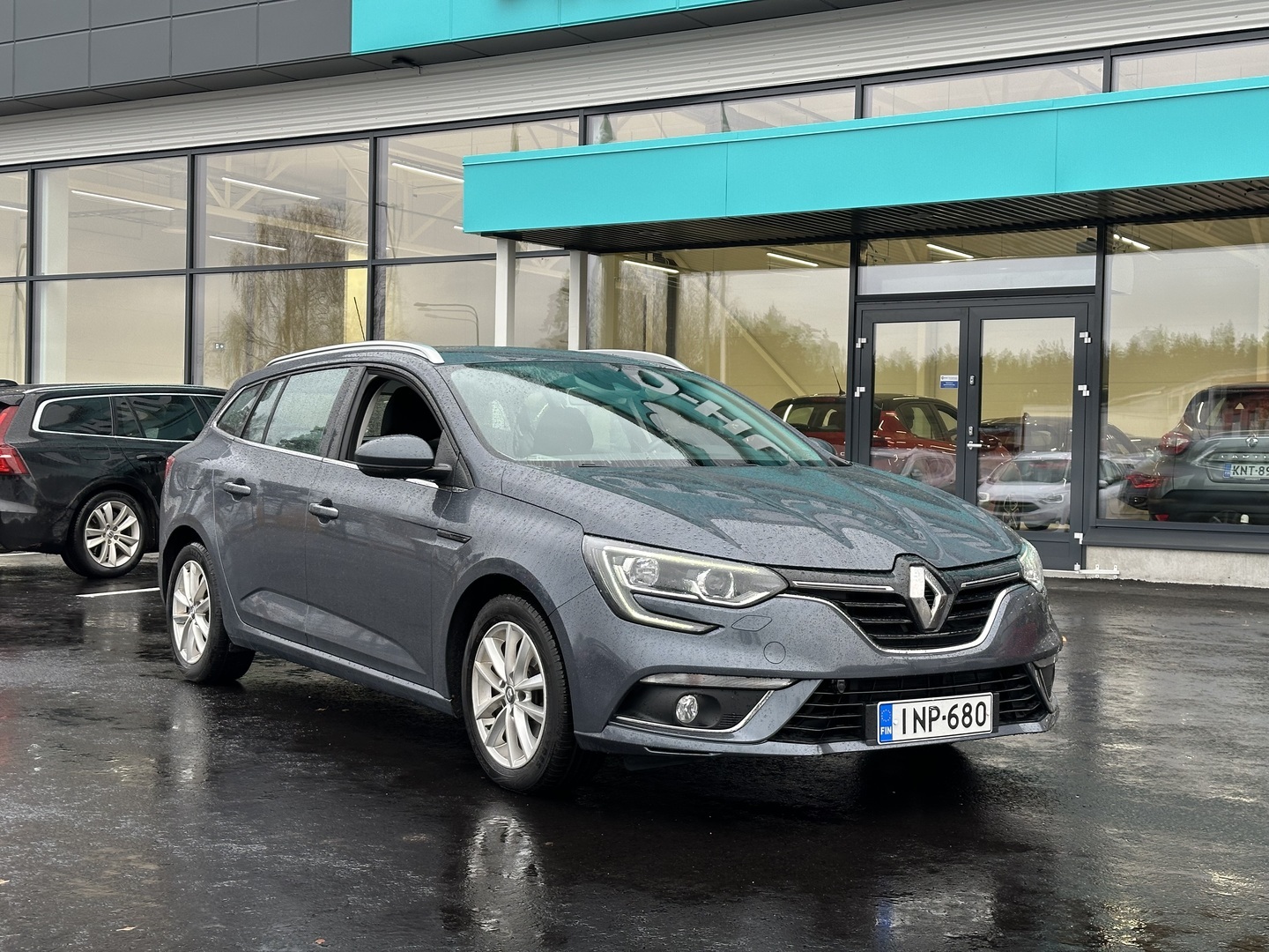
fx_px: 1760
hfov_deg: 39.7
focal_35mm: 48
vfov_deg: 30.3
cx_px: 634
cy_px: 476
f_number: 1.78
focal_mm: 6.86
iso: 64
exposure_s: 1/100
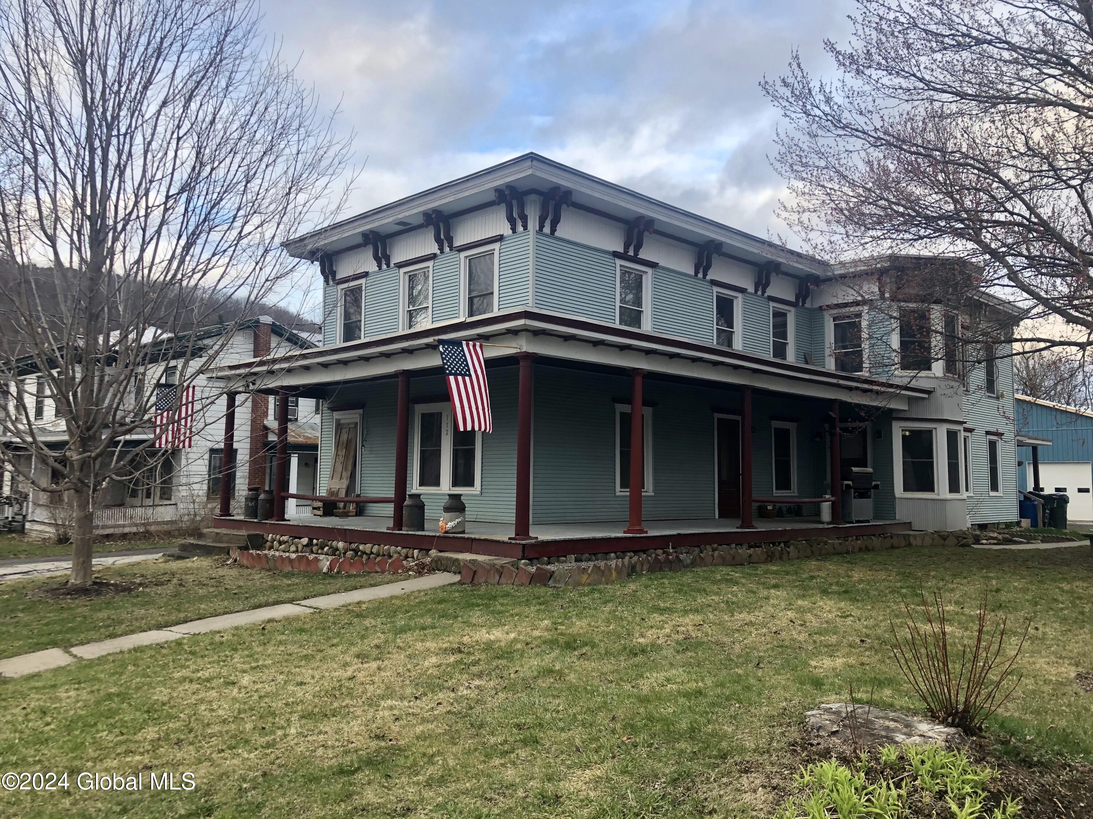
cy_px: 410
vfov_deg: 49.7
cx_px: 546
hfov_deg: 63.4
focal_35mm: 28
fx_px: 884
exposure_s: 1/214
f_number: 1.8
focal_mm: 3.99
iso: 20
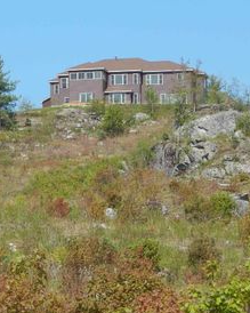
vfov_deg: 7.6
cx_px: 118
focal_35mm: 253
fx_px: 2341
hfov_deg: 6.1
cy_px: 178
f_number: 4.9
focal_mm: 25.3
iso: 125
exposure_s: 1/640
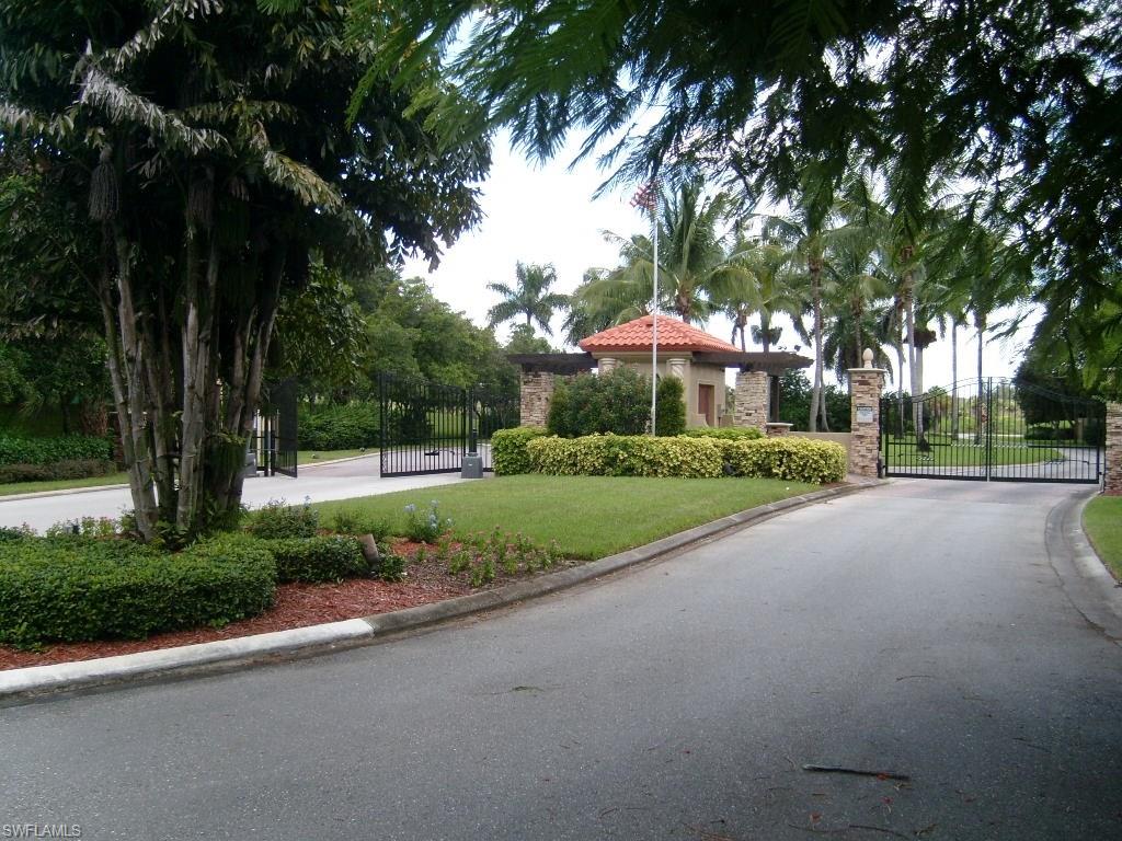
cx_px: 561
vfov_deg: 40.7
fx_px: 1134
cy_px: 420
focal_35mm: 35
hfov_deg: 52.6
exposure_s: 1/125
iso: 80
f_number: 7.1
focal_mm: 5.8
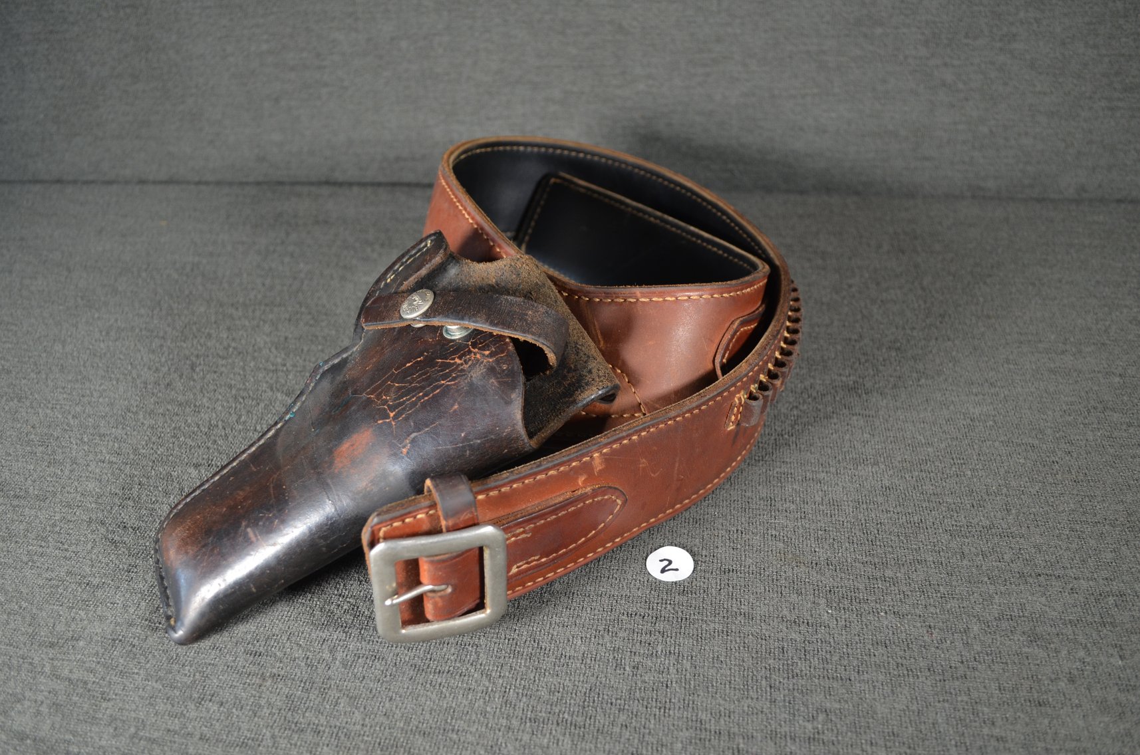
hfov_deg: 57.3
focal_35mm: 33
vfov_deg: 39.8
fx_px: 1043
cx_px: 570
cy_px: 378
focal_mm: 22
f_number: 4
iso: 450
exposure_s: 1/60
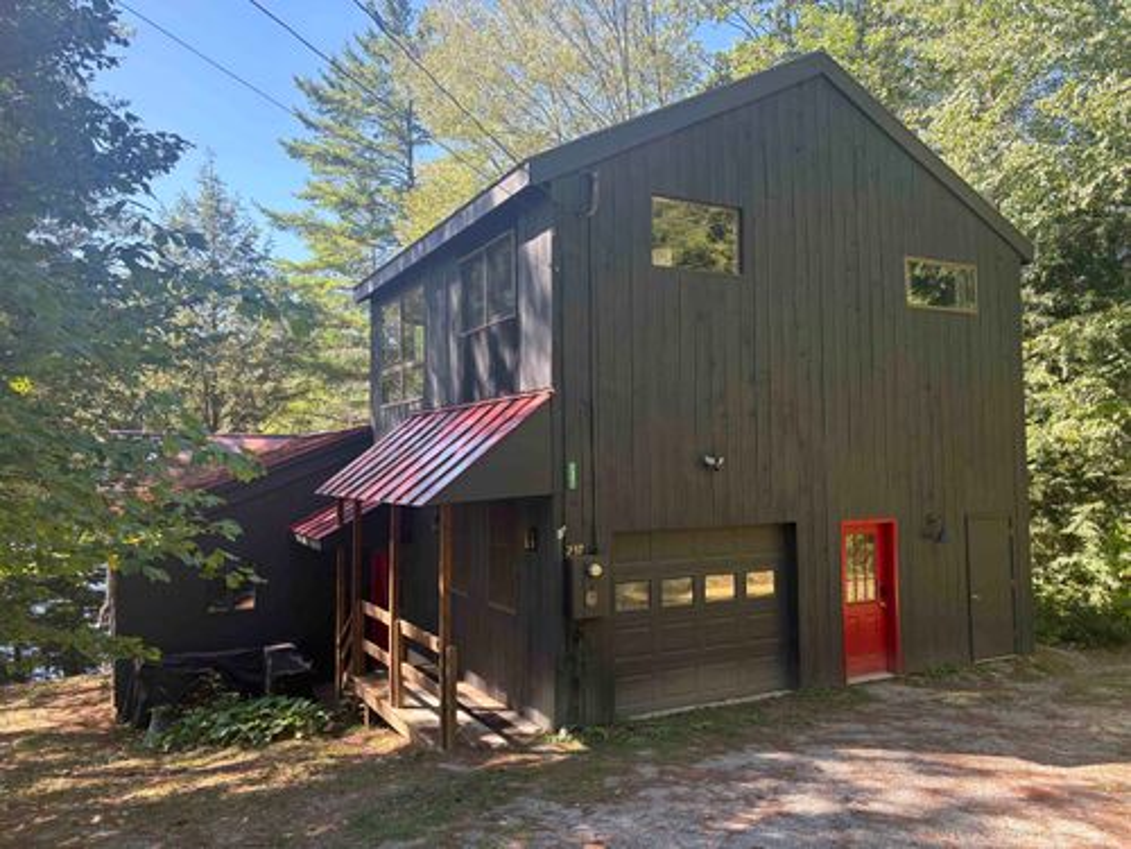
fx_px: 849
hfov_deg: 67.3
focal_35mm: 26
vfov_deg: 53.1
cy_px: 424
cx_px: 566
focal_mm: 5.96
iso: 64
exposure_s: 1/304
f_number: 1.6
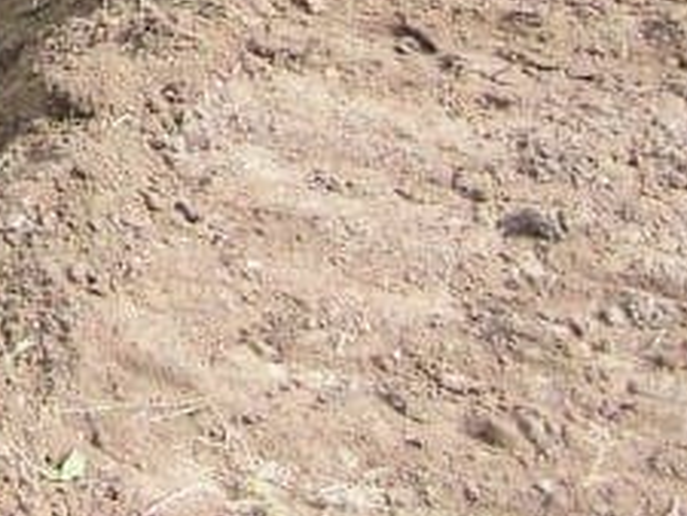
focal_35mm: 132
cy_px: -440
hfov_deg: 13.0
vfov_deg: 10.5
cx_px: -681
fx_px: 2621
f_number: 3.2
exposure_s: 1/400
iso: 100
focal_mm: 5.2
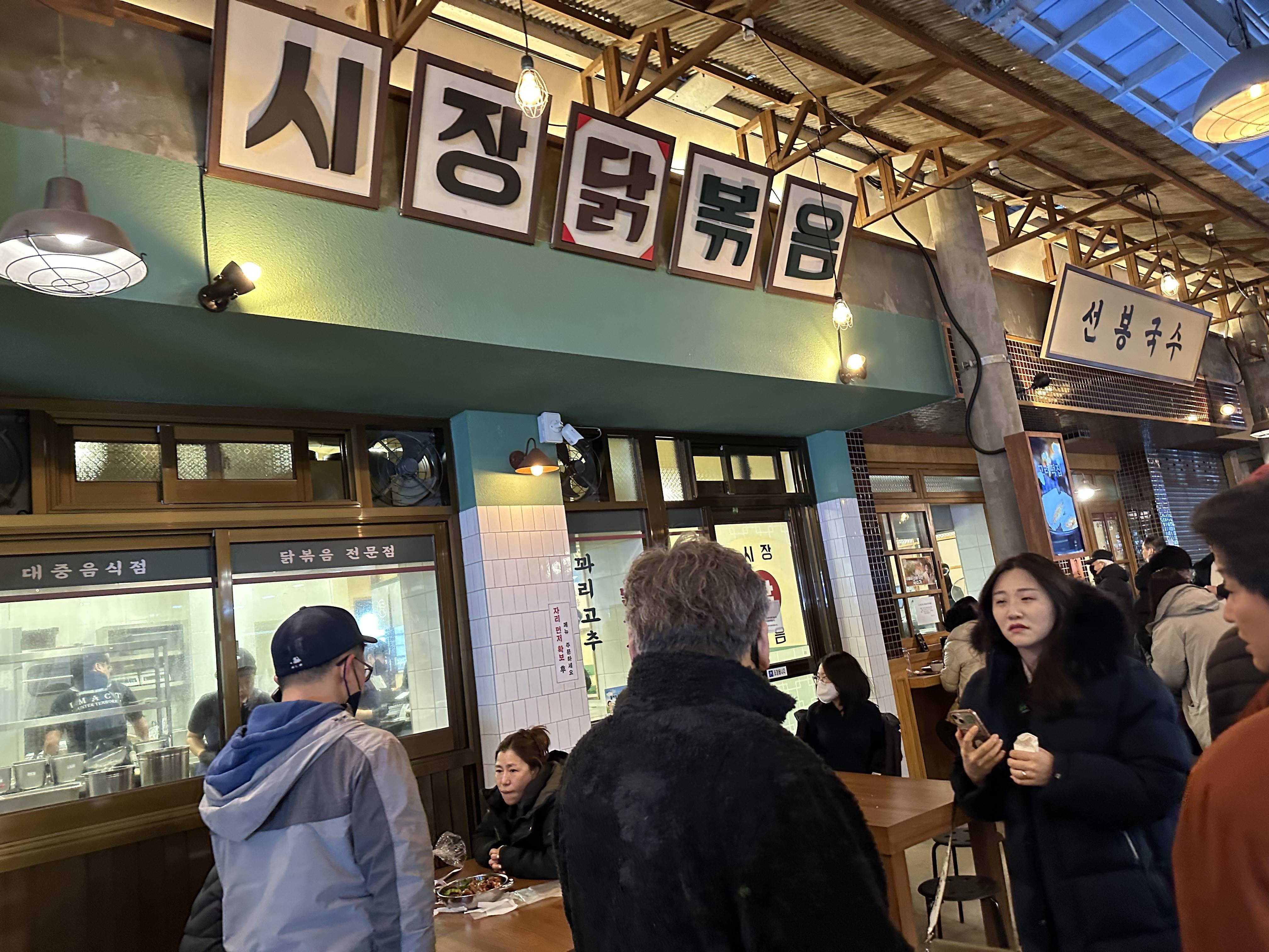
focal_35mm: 24
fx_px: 880
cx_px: 634
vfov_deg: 56.8
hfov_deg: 71.6
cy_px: 476
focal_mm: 6.86
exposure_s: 1/60
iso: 500
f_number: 1.78
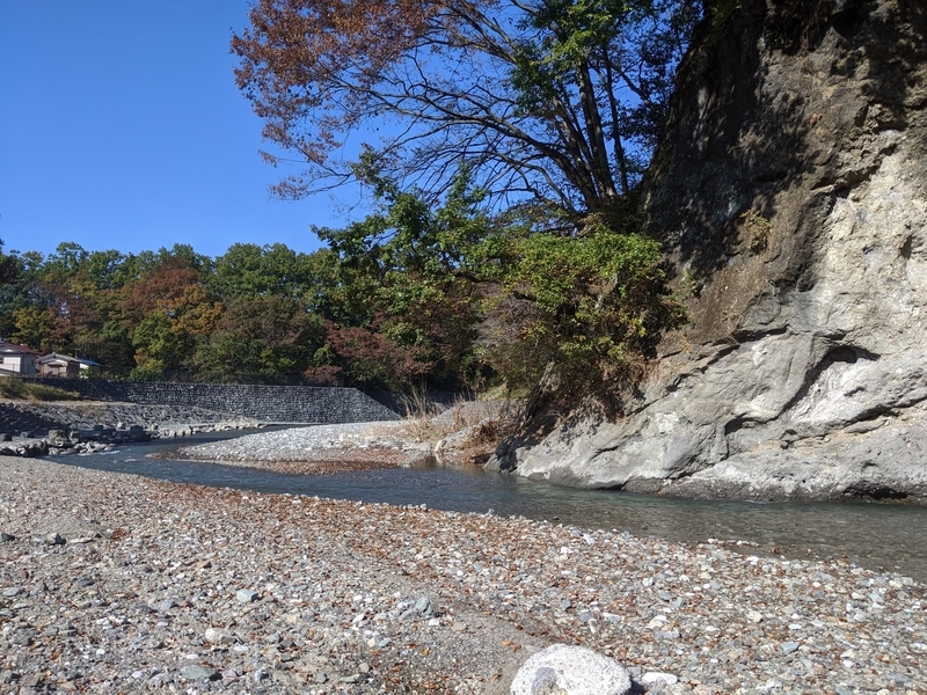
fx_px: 723
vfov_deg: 51.4
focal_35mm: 27
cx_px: 464
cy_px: 348
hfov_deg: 65.3
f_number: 1.8
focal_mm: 4.44
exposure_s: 1/1805
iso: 53
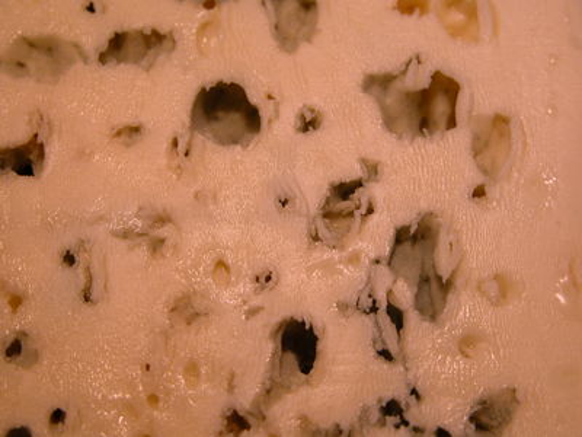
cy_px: 218
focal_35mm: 107
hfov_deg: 18.4
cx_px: 291
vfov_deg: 13.8
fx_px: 1799
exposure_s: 1/187
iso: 100
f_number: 3.7
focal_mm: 27.3
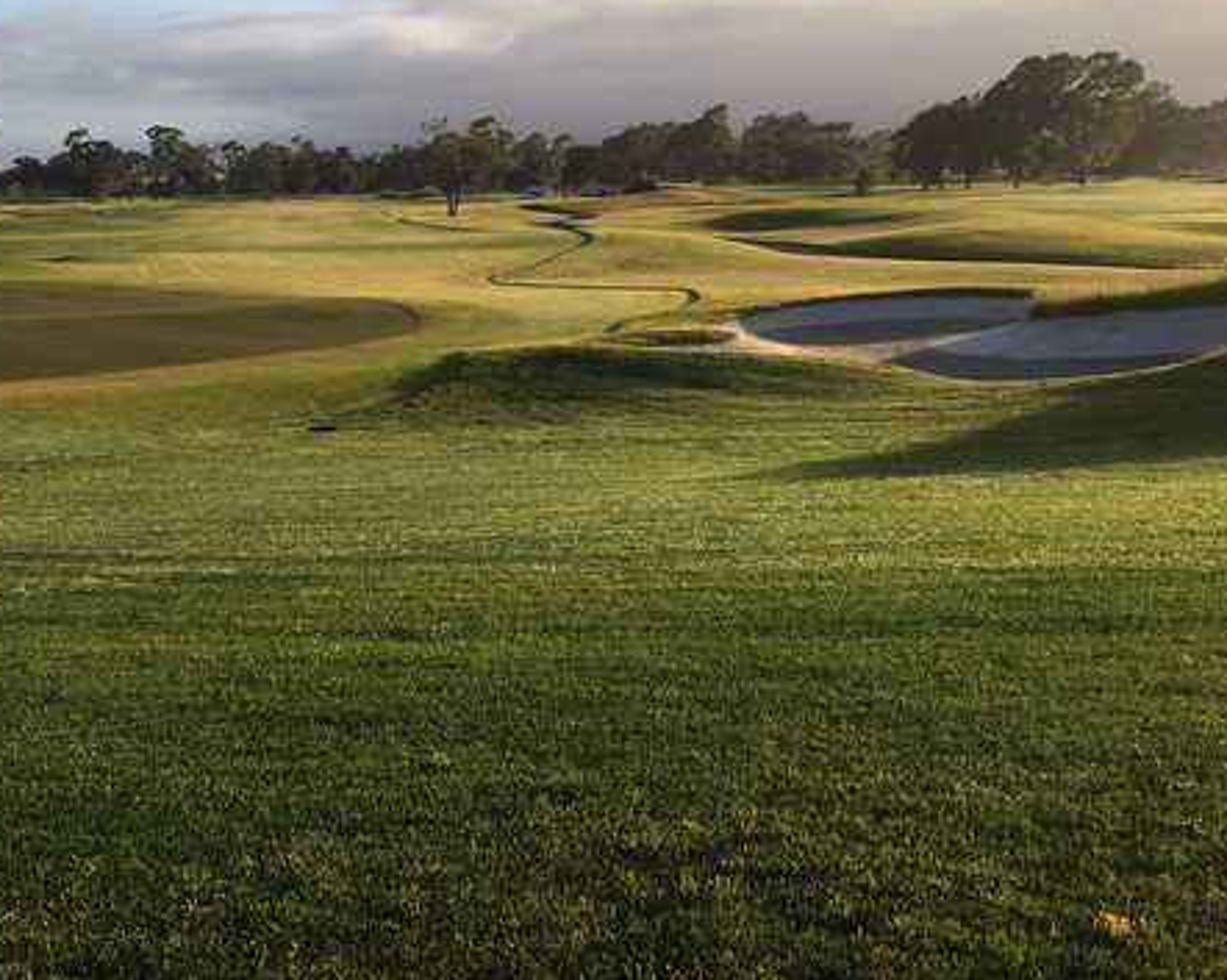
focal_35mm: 41
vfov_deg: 36.4
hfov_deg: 43.8
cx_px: 358
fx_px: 1488
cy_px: 455
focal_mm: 4.15
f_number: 2.2
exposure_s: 1/761
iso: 25
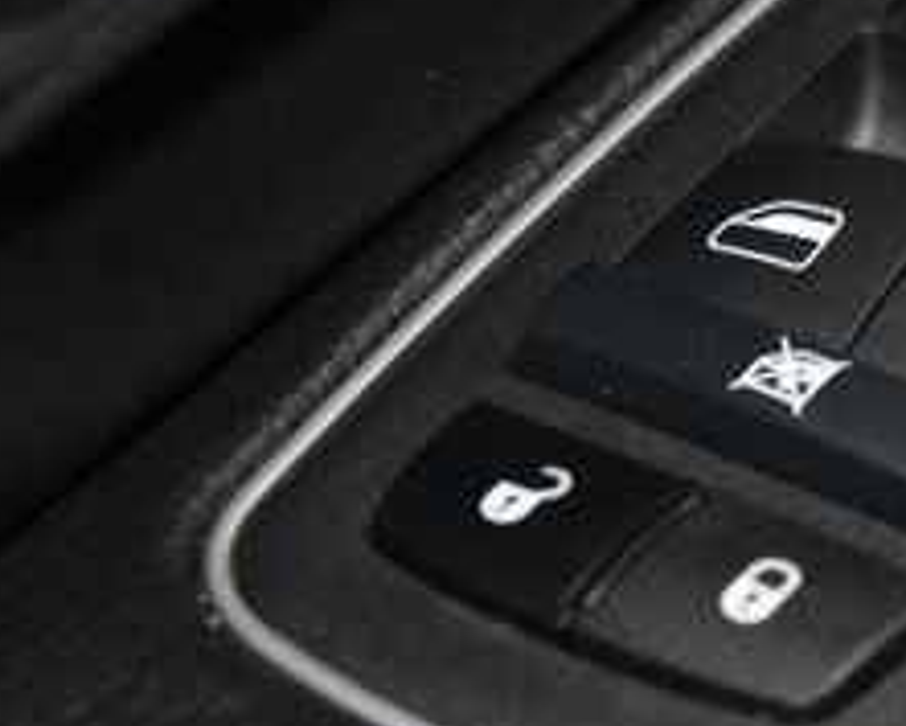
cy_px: 219
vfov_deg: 5.4
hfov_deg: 6.7
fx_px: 7645
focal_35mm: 285
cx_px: 1082
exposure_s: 1/60
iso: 1250
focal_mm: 70
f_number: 4.5
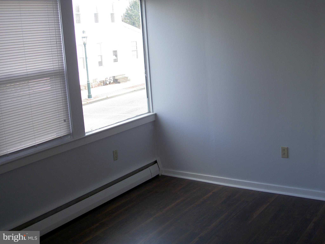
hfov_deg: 47.9
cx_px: 162
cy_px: 122
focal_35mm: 39
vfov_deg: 36.8
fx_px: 366
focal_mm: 8
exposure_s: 1/60
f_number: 2.8
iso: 100
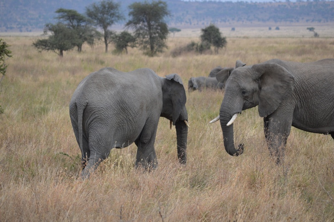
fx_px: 1877
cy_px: 111
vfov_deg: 6.8
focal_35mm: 202
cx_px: 167
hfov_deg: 10.2
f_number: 5.6
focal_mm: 135
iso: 160
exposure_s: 1/500
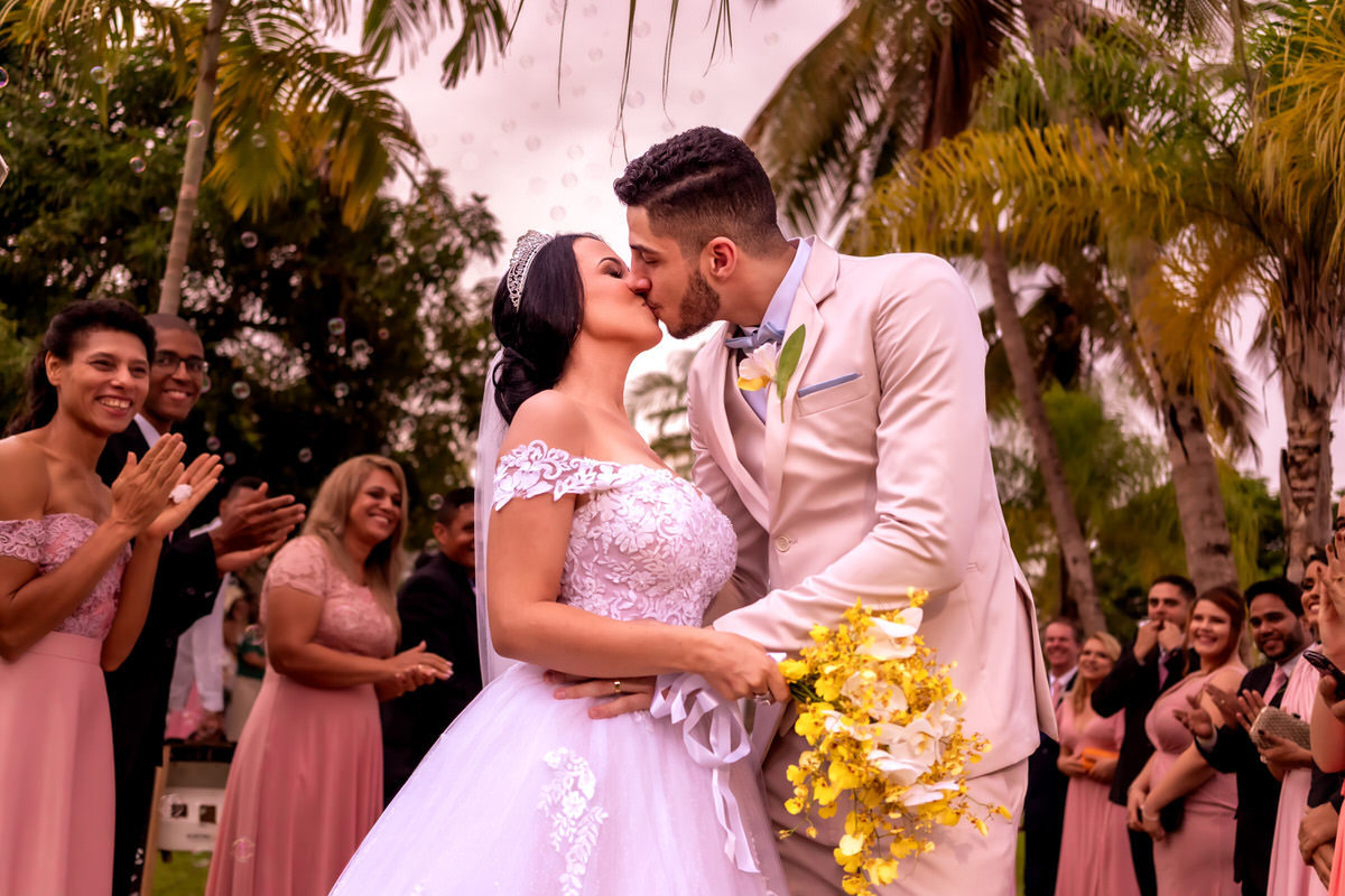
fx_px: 1308
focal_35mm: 35
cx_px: 672
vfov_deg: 37.9
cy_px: 448
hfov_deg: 54.4
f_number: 2.8
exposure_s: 1/200
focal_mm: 35
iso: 3200
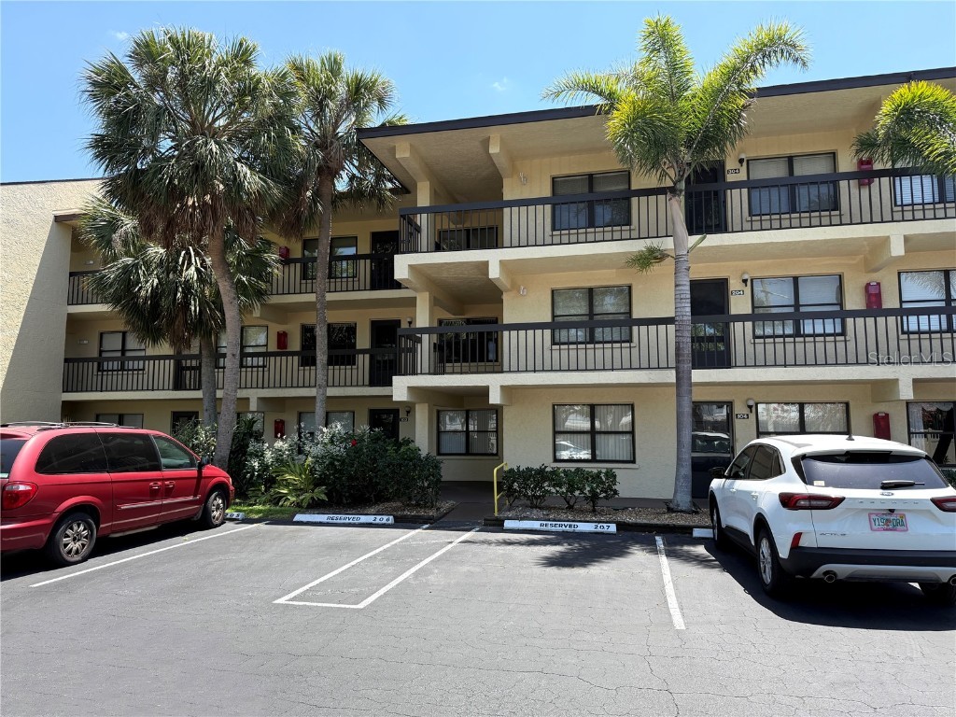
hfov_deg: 71.6
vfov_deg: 56.8
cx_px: 478
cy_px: 358
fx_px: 663
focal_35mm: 24
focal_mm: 6.76
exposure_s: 1/2000
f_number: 1.78
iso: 100
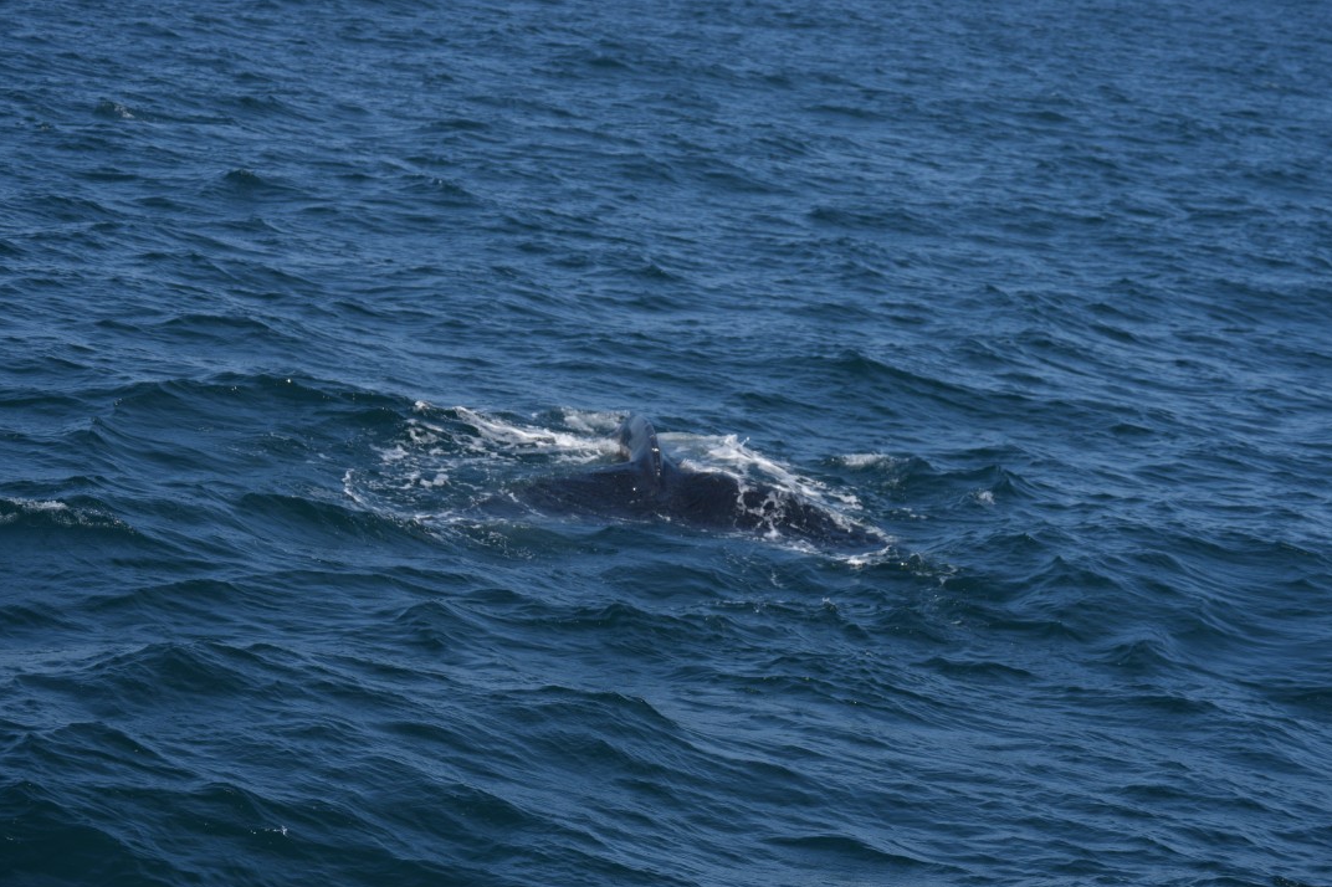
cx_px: 666
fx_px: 4753
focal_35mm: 129
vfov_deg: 10.7
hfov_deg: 16.0
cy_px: 446
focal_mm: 85
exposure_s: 1/1600
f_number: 5.6
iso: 200
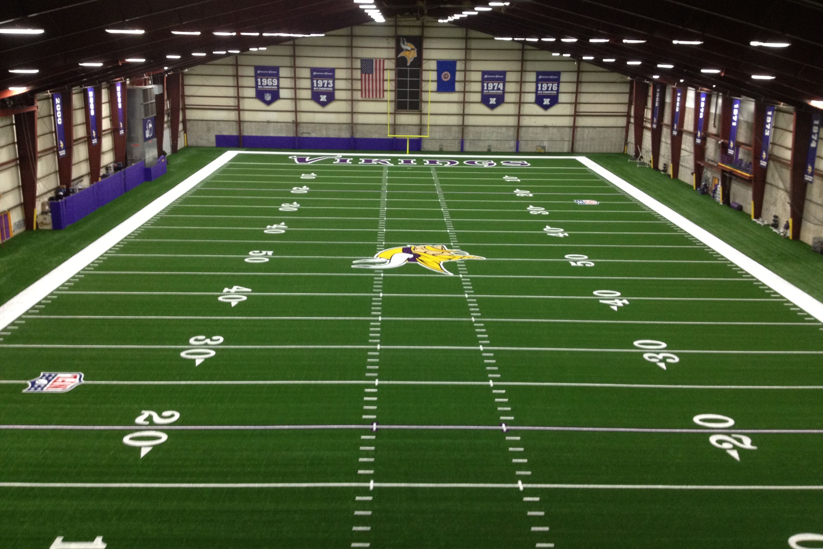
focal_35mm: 37
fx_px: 846
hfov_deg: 51.9
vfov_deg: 35.9
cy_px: 240
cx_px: 418
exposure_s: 1/20
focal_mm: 4.28
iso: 200
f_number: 2.4
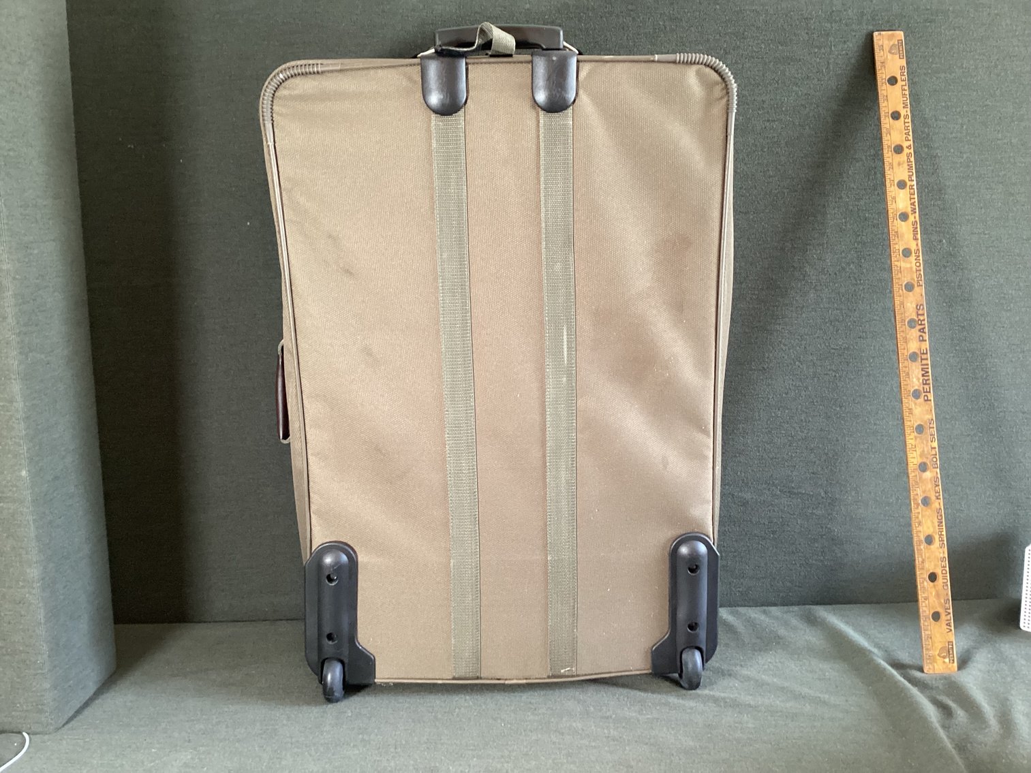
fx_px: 923
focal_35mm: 31
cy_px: 386
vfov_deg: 45.4
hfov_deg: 58.3
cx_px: 516
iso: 320
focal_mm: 3.3
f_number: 2.4
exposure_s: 1/33
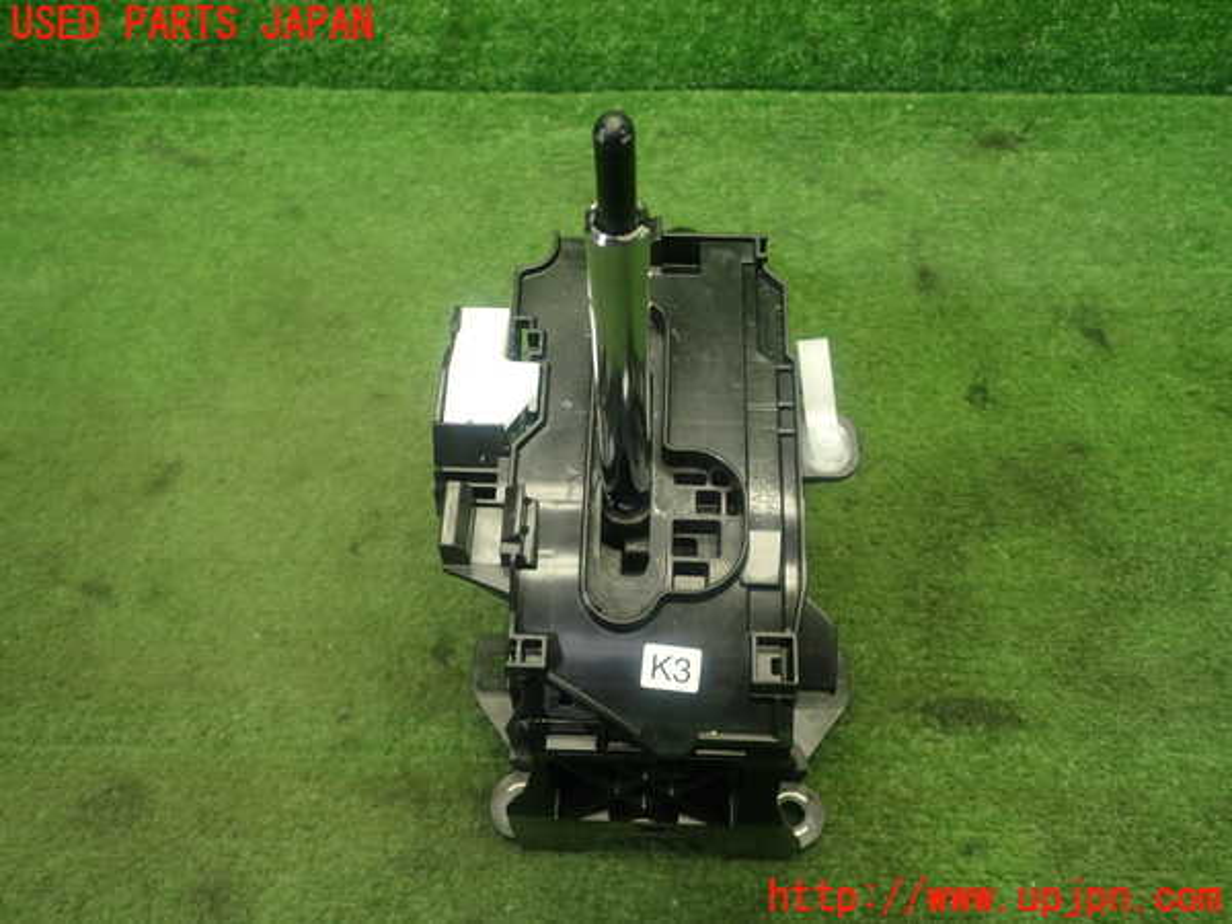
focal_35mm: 30
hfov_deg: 60.0
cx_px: 616
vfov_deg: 46.8
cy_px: 462
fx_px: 1068
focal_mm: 5.4
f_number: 2.3
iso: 200
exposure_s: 1/50
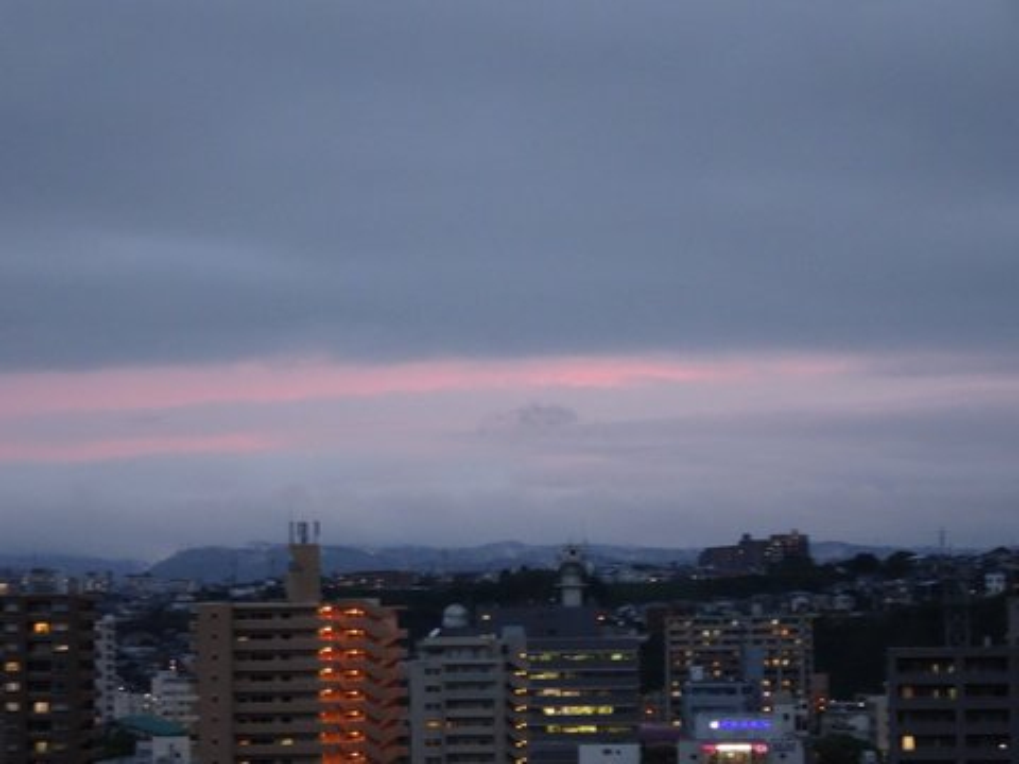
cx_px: 510
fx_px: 2944
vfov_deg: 14.8
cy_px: 382
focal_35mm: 100
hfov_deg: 19.6
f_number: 5
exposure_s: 1/13
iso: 800
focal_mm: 17.01
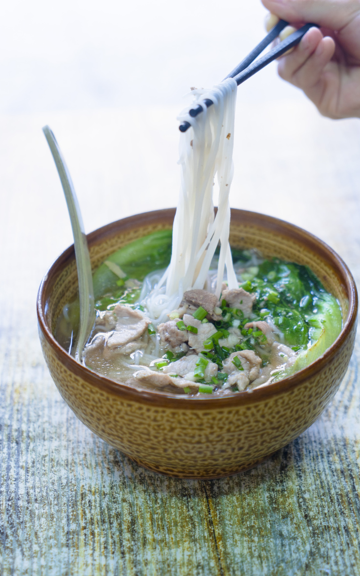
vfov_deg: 28.6
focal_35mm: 72
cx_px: 180
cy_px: 288
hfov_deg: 18.1
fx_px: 1130
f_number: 4
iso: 250
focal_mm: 70
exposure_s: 1/30
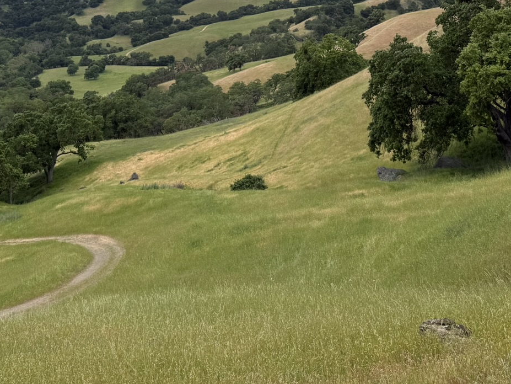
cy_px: -31
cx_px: 278
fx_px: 783
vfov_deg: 25.6
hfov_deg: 36.1
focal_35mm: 53
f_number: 1.78
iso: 80
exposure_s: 1/2445
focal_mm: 6.76
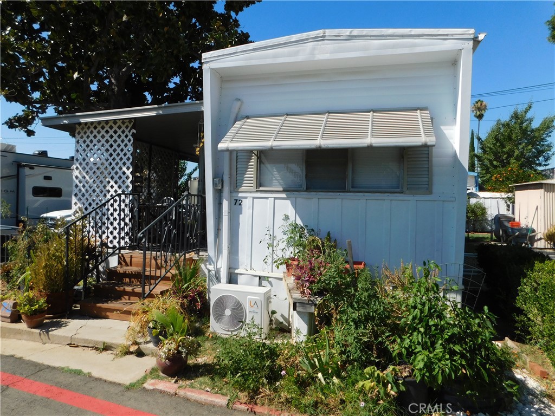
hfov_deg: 73.9
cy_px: 208
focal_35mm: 23
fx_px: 369
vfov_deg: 58.9
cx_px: 278
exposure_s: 1/1500
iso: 125
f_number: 3
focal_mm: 4
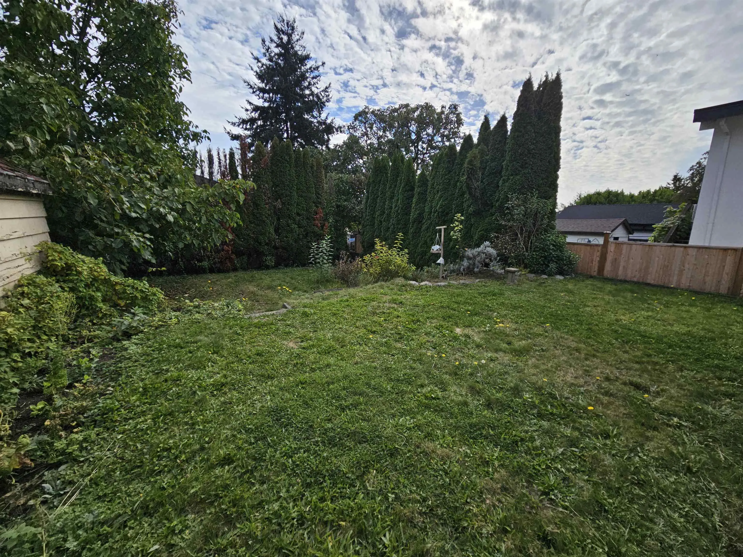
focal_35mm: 13
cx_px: 372
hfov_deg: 106.2
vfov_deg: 89.9
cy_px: 278
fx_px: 279
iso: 50
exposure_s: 1/2701
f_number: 2.2
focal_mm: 2.2
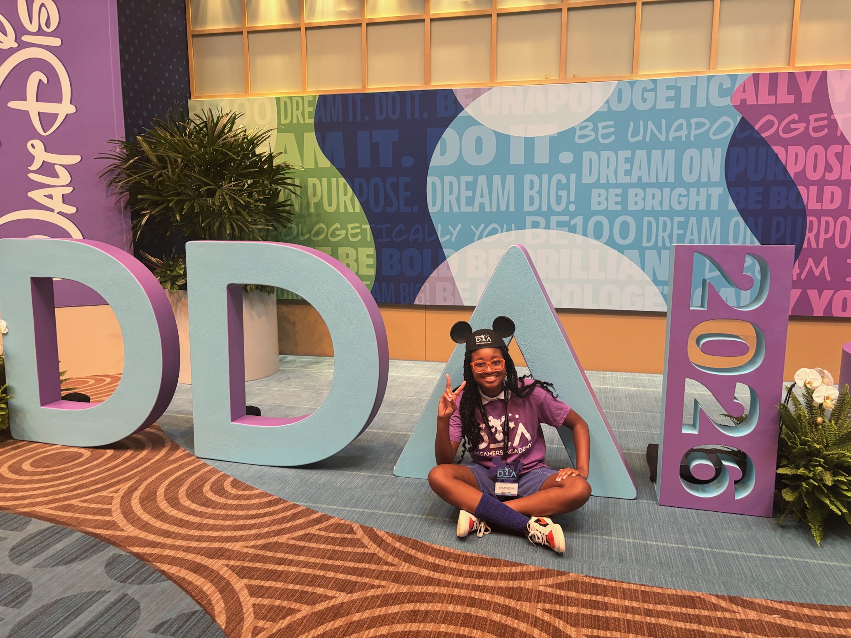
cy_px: 319
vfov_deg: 53.1
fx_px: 639
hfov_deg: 67.3
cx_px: 426
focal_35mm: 26
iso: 400
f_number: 1.6
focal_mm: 5.96
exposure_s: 1/60
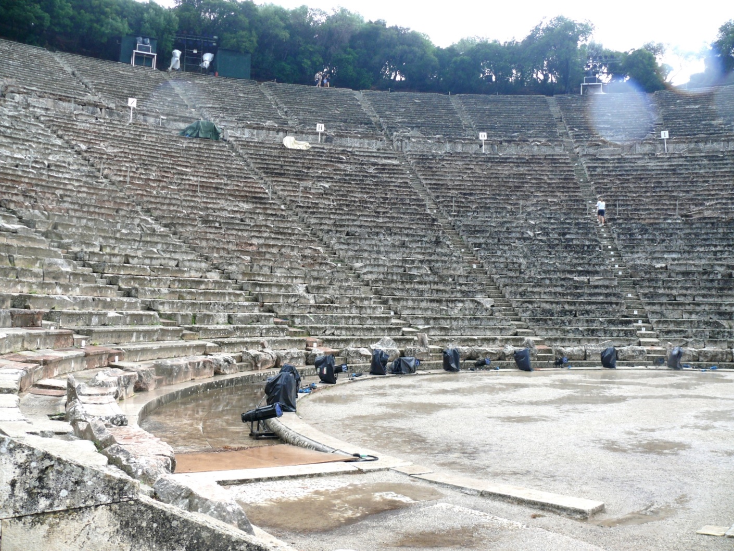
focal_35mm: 35
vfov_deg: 40.7
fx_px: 742
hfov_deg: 52.6
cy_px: 276
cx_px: 367
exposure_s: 1/50
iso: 100
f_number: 2.8
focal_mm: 7.4
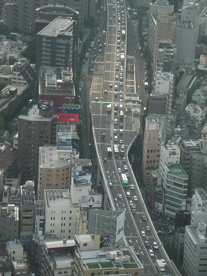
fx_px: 1067
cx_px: 104
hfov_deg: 11.1
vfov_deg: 14.7
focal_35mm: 134
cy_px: 138
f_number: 4.6
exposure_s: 1/125
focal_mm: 27.8
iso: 80
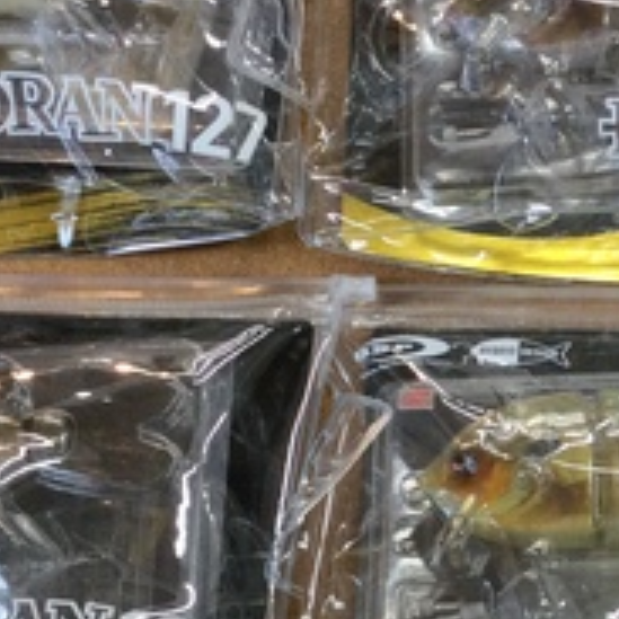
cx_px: 653
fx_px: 1821
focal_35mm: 90
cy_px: 582
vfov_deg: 18.9
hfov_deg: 18.7
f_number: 2.4
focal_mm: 3.3
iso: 32
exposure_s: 1/30
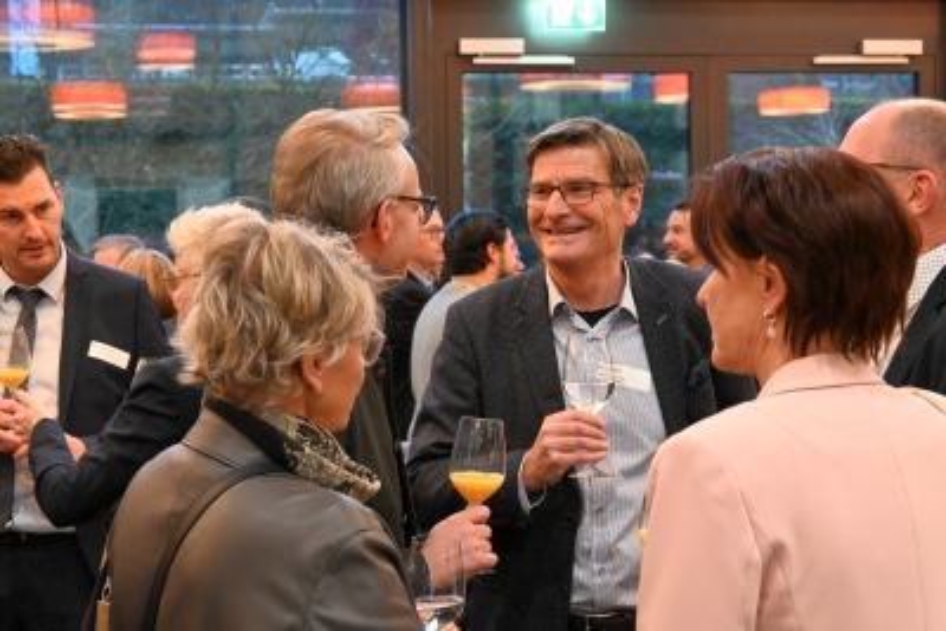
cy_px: 316
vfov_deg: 18.2
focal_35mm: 75
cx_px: 473
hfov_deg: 27.0
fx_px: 1971
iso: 6400
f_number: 6.3
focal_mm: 50
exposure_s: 1/80
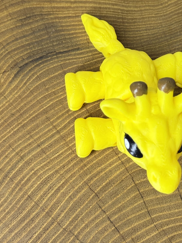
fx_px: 582
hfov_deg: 17.6
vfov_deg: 23.4
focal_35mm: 83
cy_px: 72
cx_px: 147
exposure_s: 1/330
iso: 64
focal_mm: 6.76
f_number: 1.78
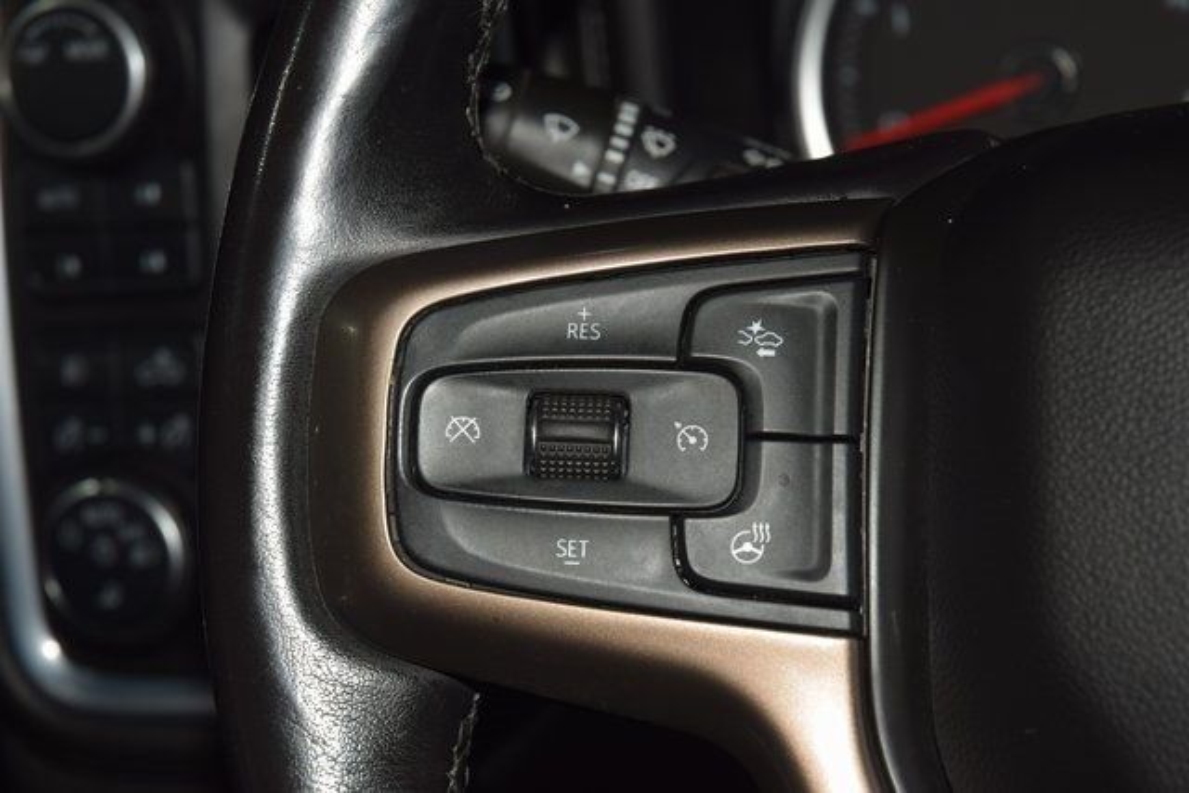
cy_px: 396
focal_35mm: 105
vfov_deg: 13.0
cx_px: 594
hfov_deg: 19.5
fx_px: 3468
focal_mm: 70
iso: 100
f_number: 8
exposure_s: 1/125
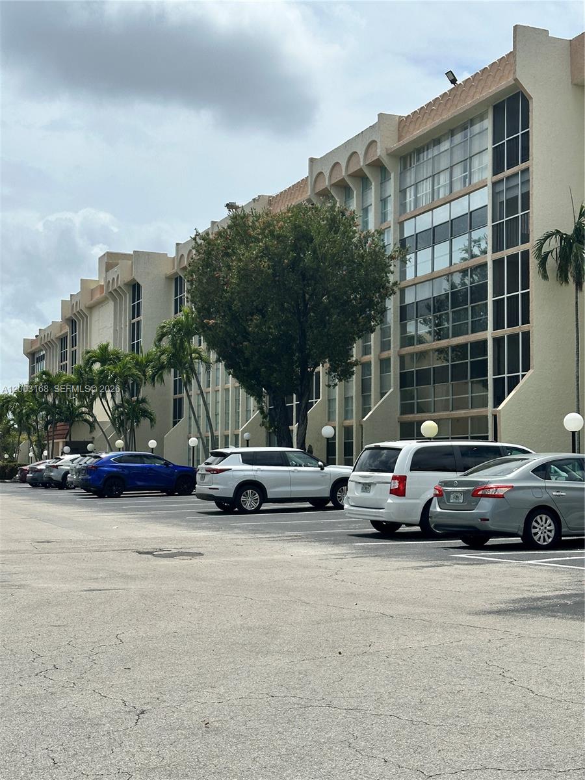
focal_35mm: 48
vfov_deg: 39.7
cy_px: 390
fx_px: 1082
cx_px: 292
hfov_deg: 30.3
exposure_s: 1/8929
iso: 64
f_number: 1.78
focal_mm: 6.86
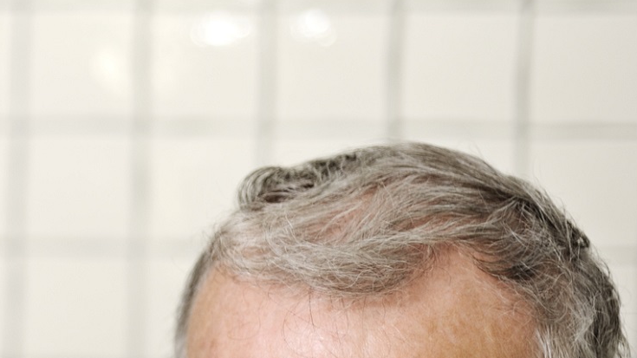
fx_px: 2955
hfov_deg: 11.9
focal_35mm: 175
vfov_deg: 6.8
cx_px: -196
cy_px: 504
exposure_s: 1/60
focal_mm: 60
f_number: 3.3
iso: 200
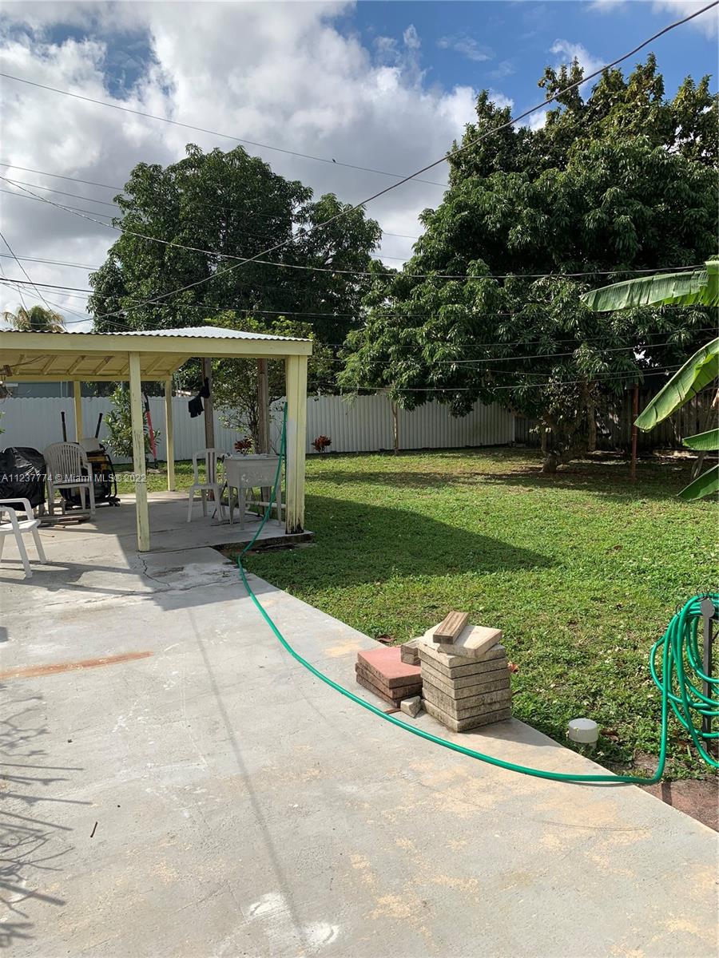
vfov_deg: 67.3
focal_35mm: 26
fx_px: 720
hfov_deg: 53.1
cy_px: 479
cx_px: 360
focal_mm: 4.25
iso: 25
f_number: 1.8
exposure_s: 1/2994
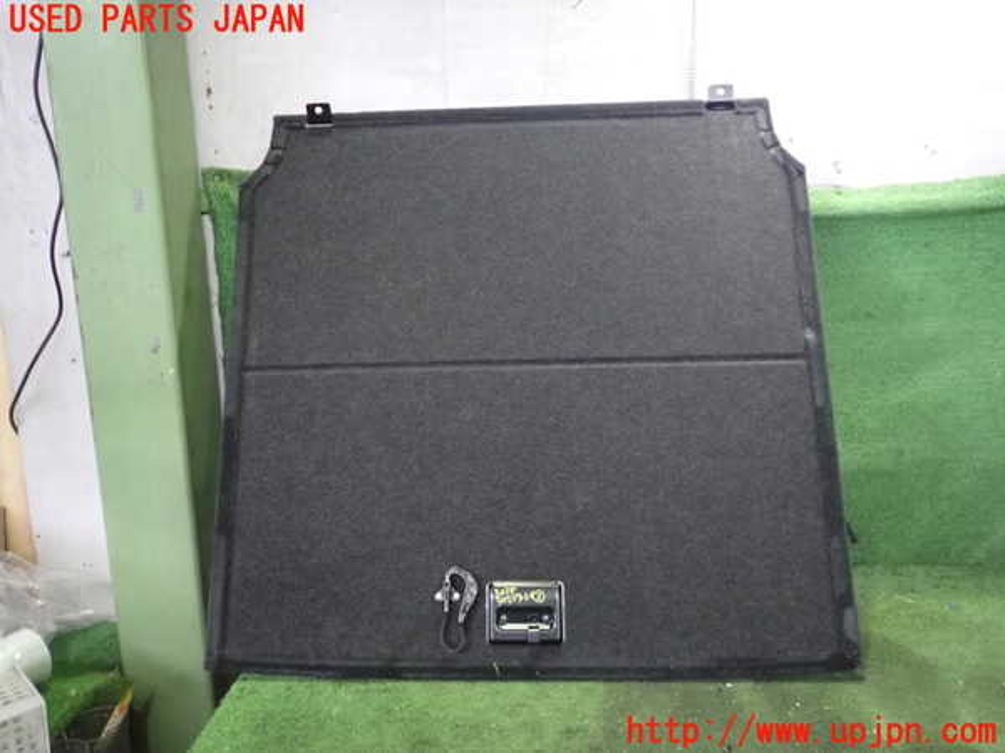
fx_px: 726
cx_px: 502
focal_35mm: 25
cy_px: 376
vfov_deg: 54.9
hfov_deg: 69.4
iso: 1600
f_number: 2
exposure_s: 1/60
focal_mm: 4.5
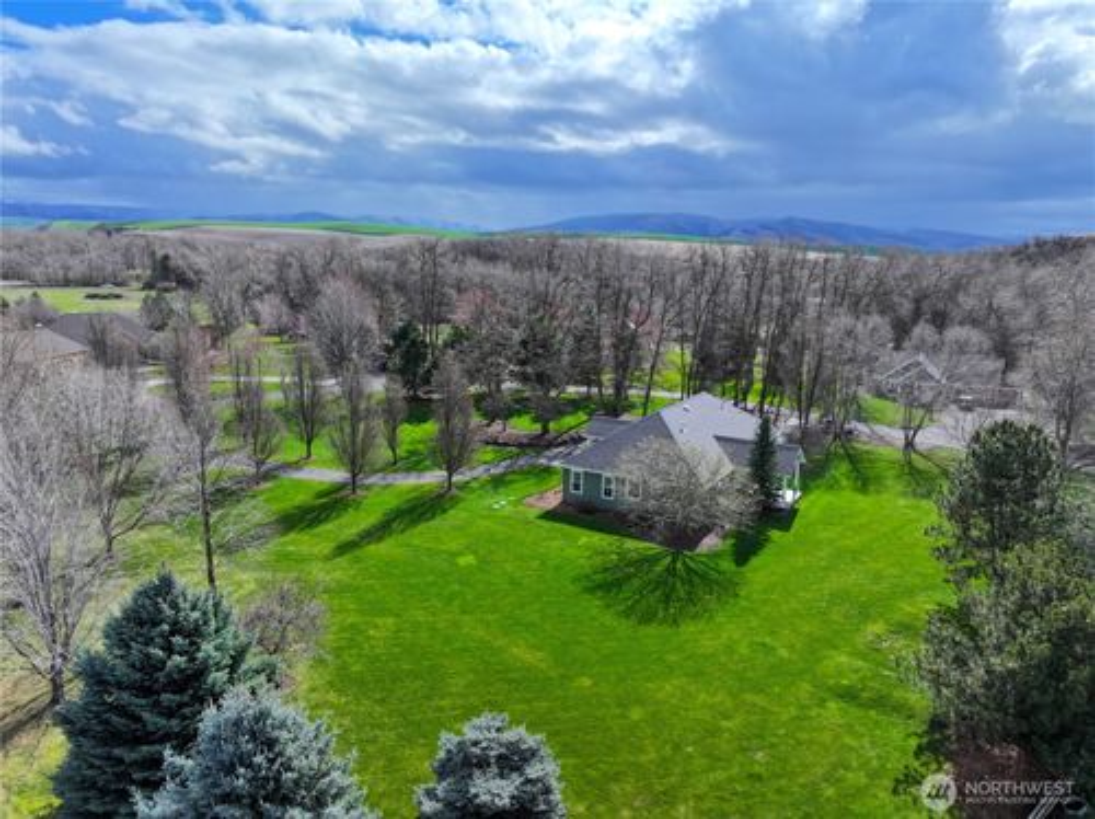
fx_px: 758
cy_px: 410
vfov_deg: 56.7
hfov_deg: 71.6
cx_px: 548
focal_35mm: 24
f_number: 8
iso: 100
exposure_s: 1/160
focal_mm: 12.29
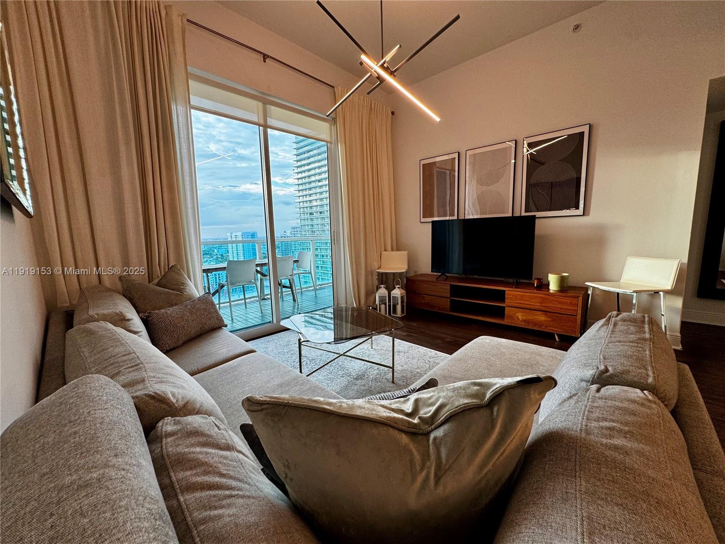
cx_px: 362
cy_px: 272
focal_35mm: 14
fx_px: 293
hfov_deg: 102.1
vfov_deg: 85.7
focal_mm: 2.22
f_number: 2.2
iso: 100
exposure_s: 1/120
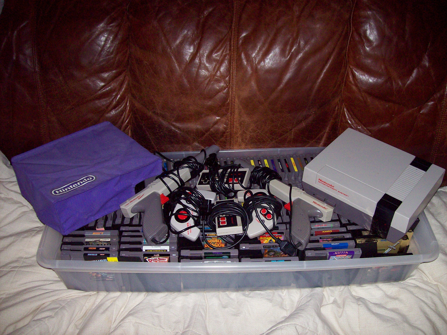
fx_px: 465
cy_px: 168
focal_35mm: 36
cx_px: 224
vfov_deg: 39.6
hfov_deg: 51.4
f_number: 2.7
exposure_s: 1/64
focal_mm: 6
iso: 140
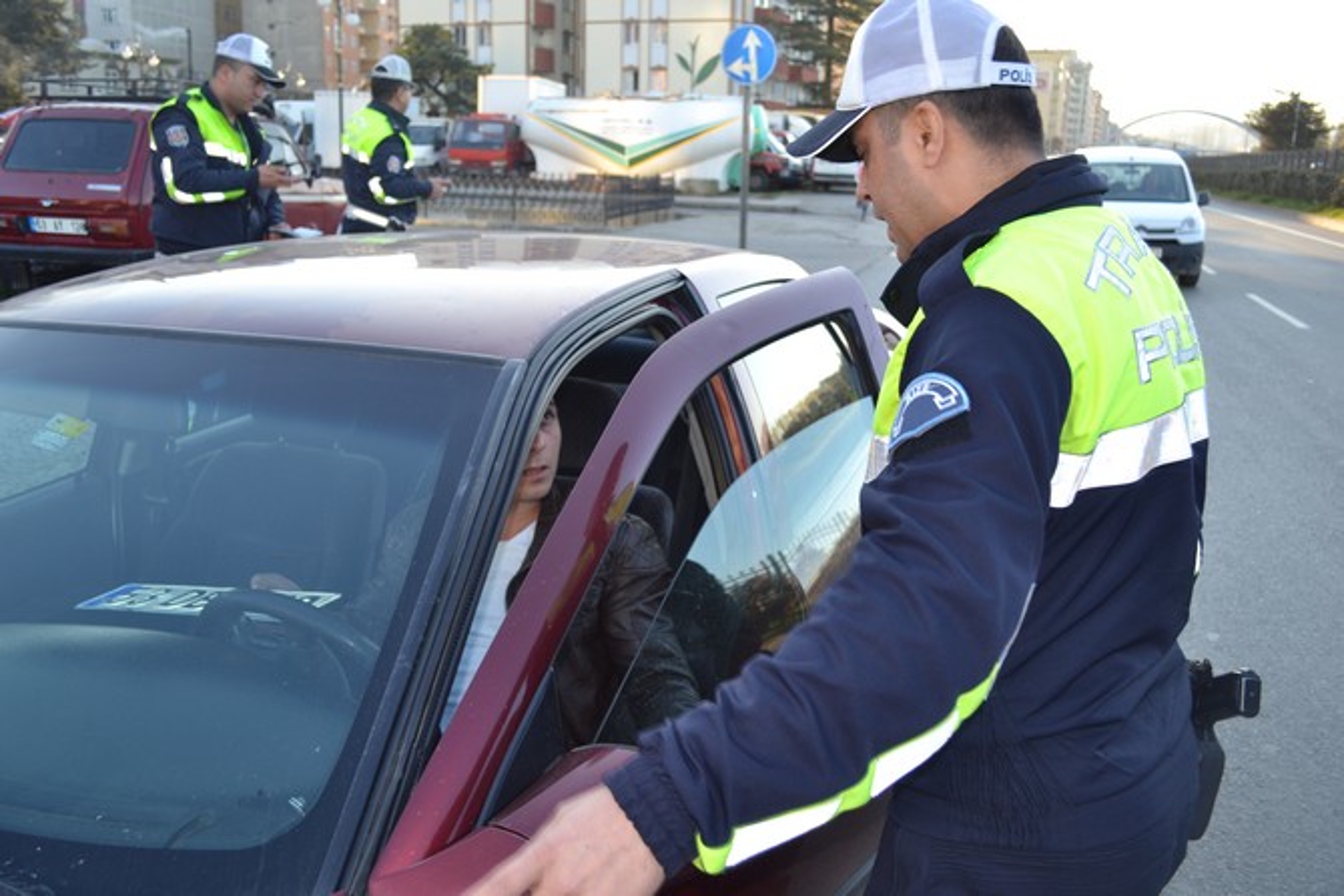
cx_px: 672
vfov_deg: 43.6
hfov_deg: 61.9
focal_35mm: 30
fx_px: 1120
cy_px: 448
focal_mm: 20
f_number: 4
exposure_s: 1/125
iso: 160
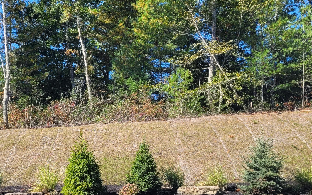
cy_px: 152
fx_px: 417
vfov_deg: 25.9
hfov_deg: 40.1
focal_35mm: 49
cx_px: 85
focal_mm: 5.4
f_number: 1.8
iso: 40
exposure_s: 1/1222
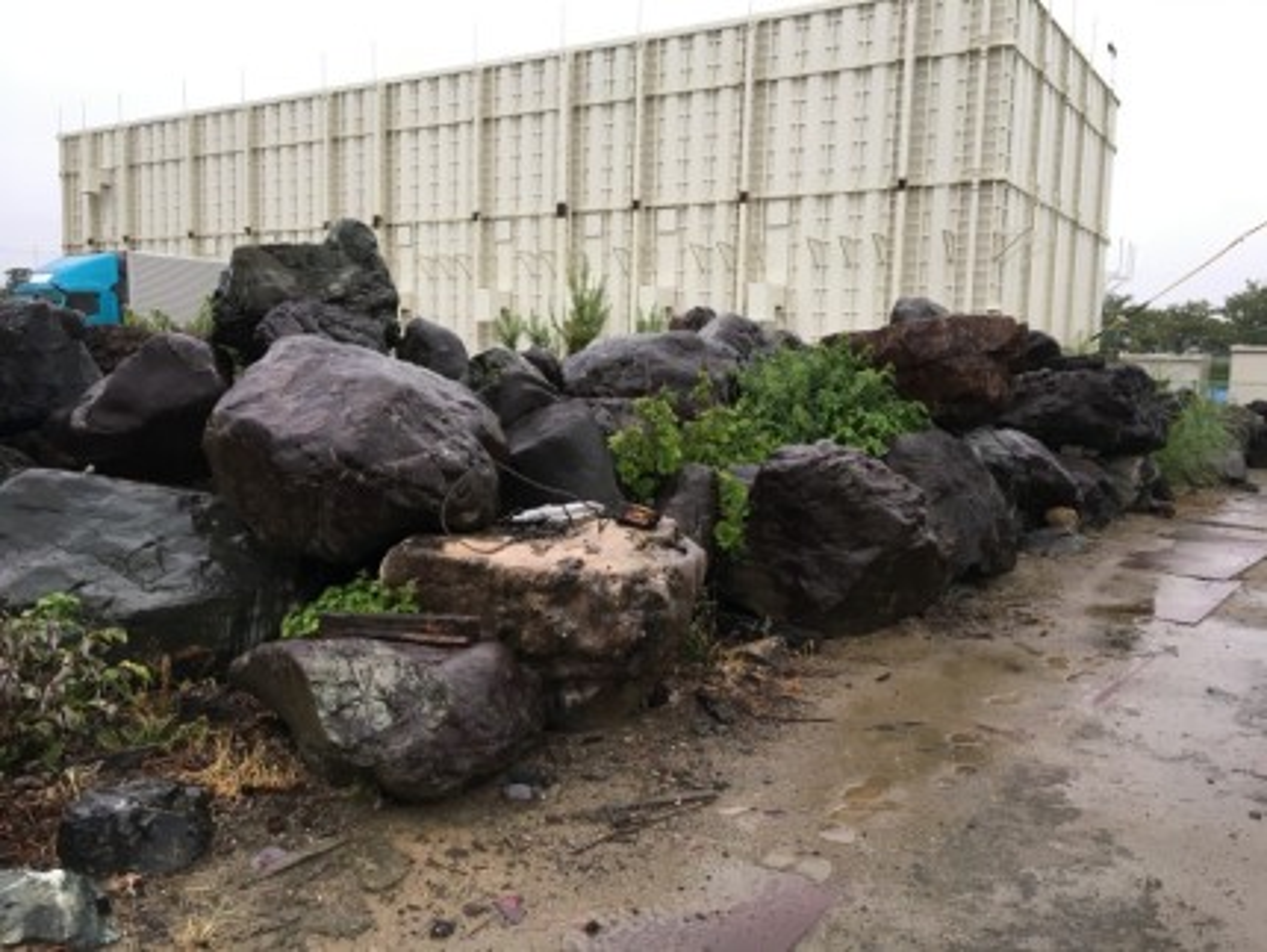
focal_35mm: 29
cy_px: 476
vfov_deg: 48.3
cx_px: 634
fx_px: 1062
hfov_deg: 61.6
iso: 25
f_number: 2.2
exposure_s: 1/40
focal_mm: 4.15
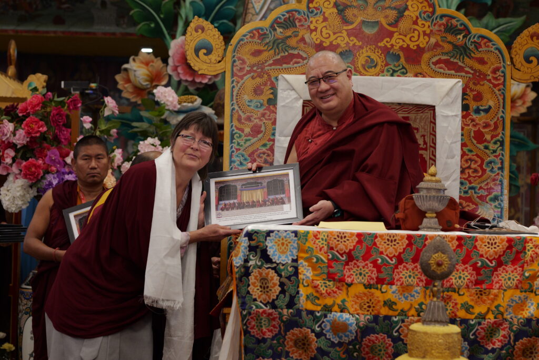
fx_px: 1273
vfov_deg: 16.1
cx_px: 270
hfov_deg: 23.9
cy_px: 180
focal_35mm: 85
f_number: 4
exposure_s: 1/160
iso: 3200
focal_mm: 85
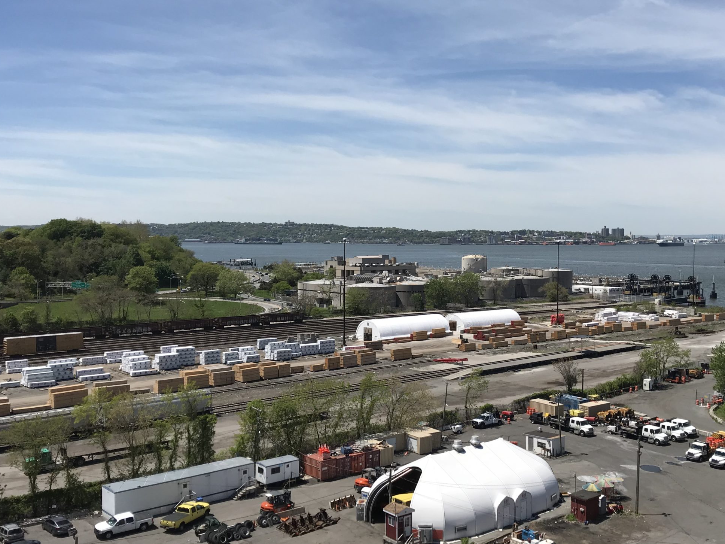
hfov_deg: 49.6
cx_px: 456
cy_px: 297
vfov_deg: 38.6
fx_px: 775
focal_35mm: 37
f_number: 1.8
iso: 20
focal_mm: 3.99
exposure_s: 1/3300
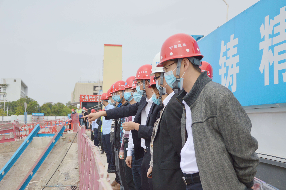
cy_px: 95
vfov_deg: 25.7
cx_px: 143
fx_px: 417
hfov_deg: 37.9
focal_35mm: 52
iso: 100
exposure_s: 1/640
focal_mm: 35
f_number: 4.5
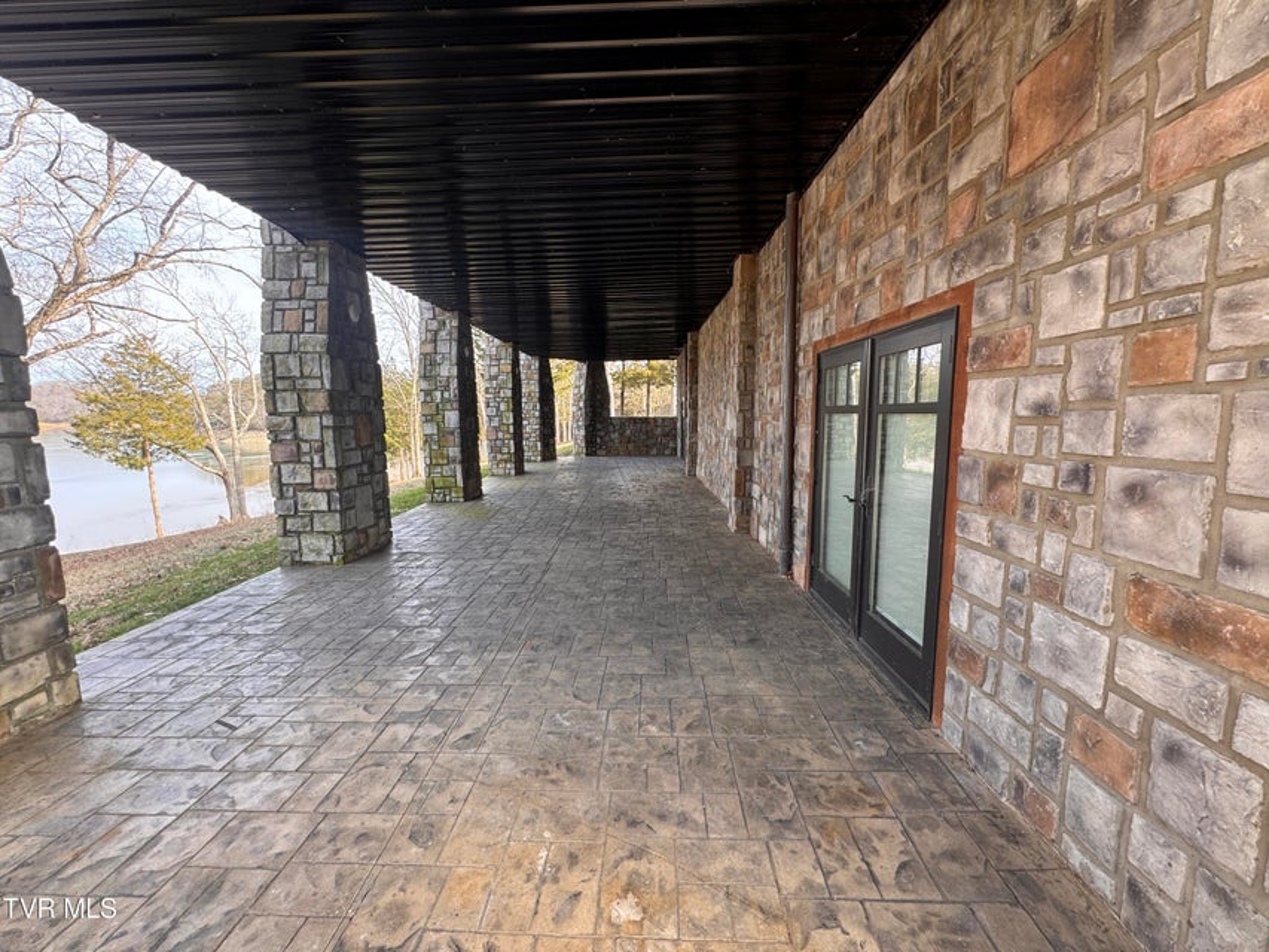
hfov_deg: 102.1
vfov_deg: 85.7
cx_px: 634
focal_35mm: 14
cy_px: 476
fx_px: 513
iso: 50
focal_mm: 2.22
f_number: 2.2
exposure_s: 1/99
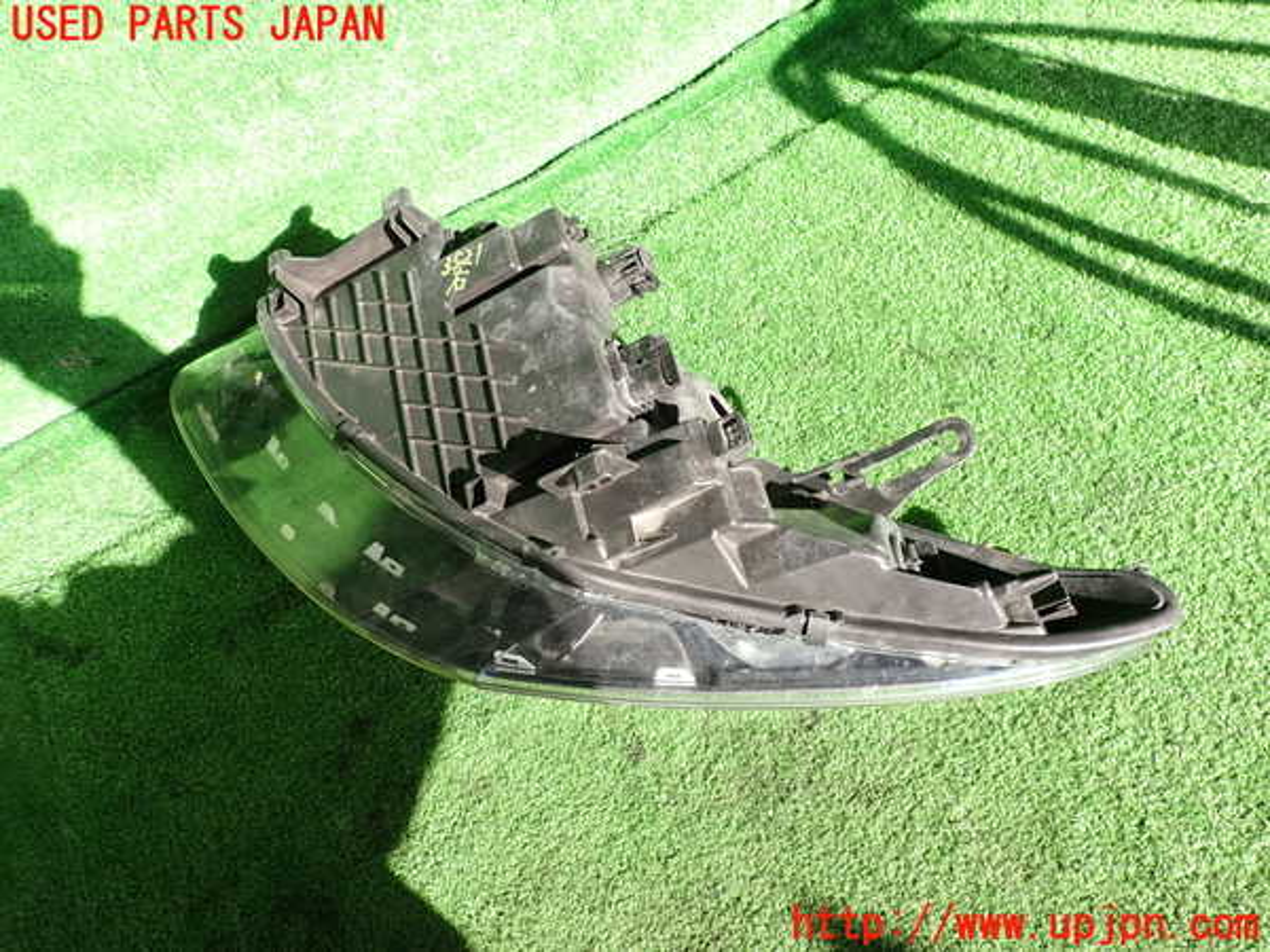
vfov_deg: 54.9
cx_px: 635
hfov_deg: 69.4
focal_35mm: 25
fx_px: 917
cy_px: 476
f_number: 2.8
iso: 100
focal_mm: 4.5
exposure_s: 1/250
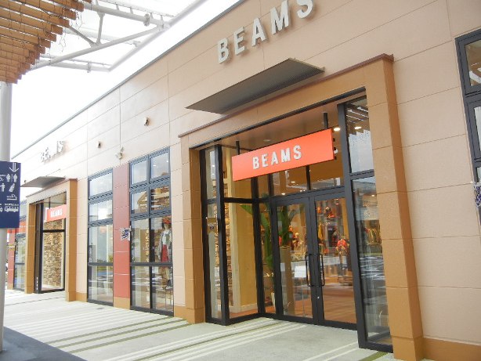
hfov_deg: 59.9
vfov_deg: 46.8
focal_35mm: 30
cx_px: 240
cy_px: 180
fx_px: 417
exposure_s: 1/133
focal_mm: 5.4
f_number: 3.5
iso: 160
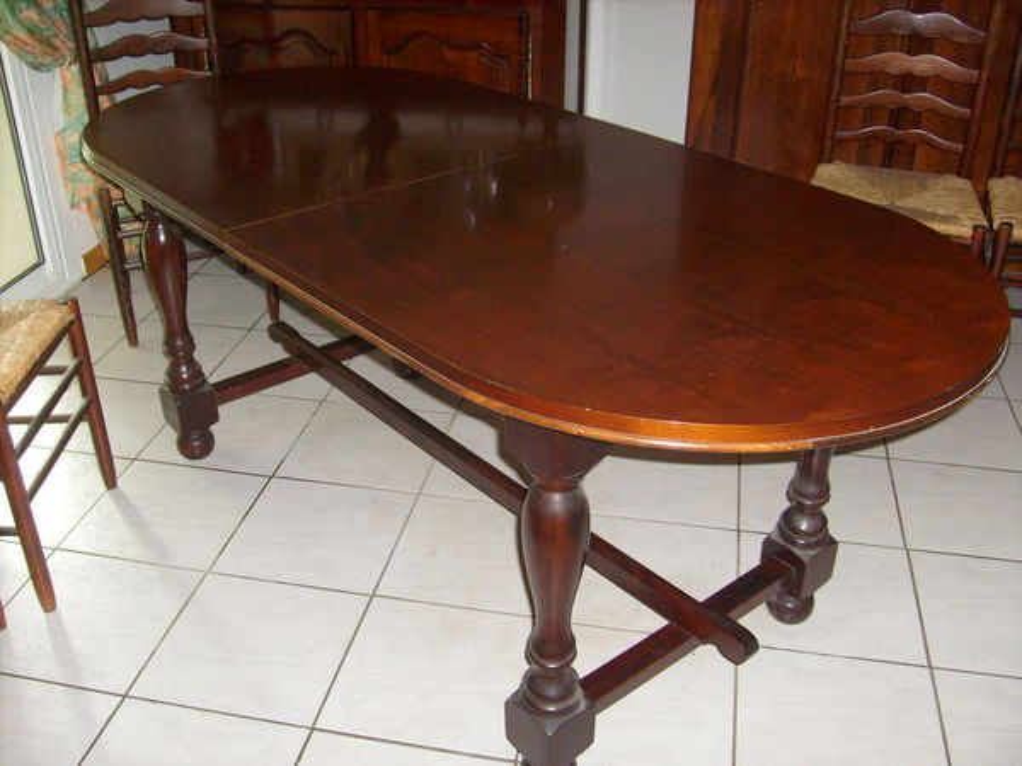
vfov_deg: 40.7
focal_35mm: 35
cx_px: 511
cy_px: 383
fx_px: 1033
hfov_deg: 52.6
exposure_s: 1/45
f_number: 2.8
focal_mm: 5.8
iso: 100
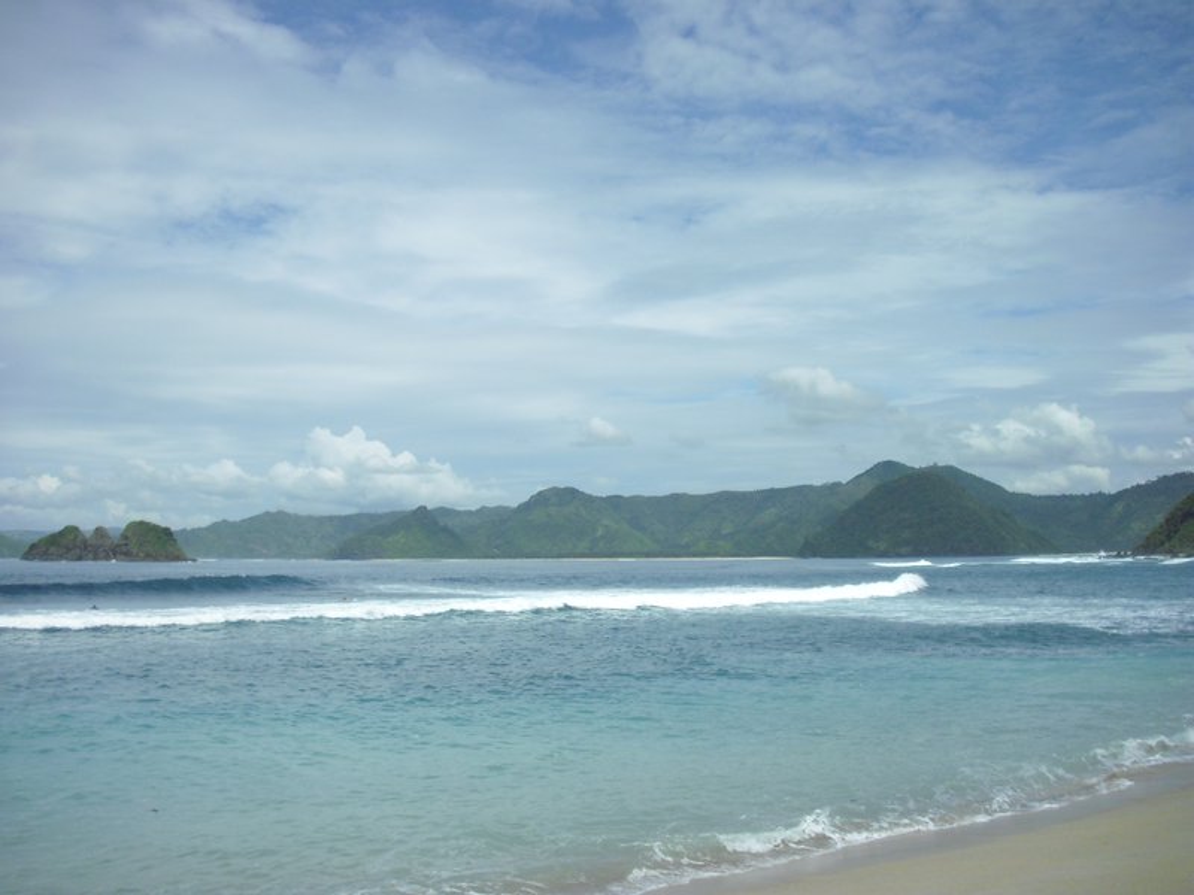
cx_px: 597
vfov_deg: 37.7
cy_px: 448
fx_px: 1311
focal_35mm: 38
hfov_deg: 49.0
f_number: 8
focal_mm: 6.2
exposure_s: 1/500
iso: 100
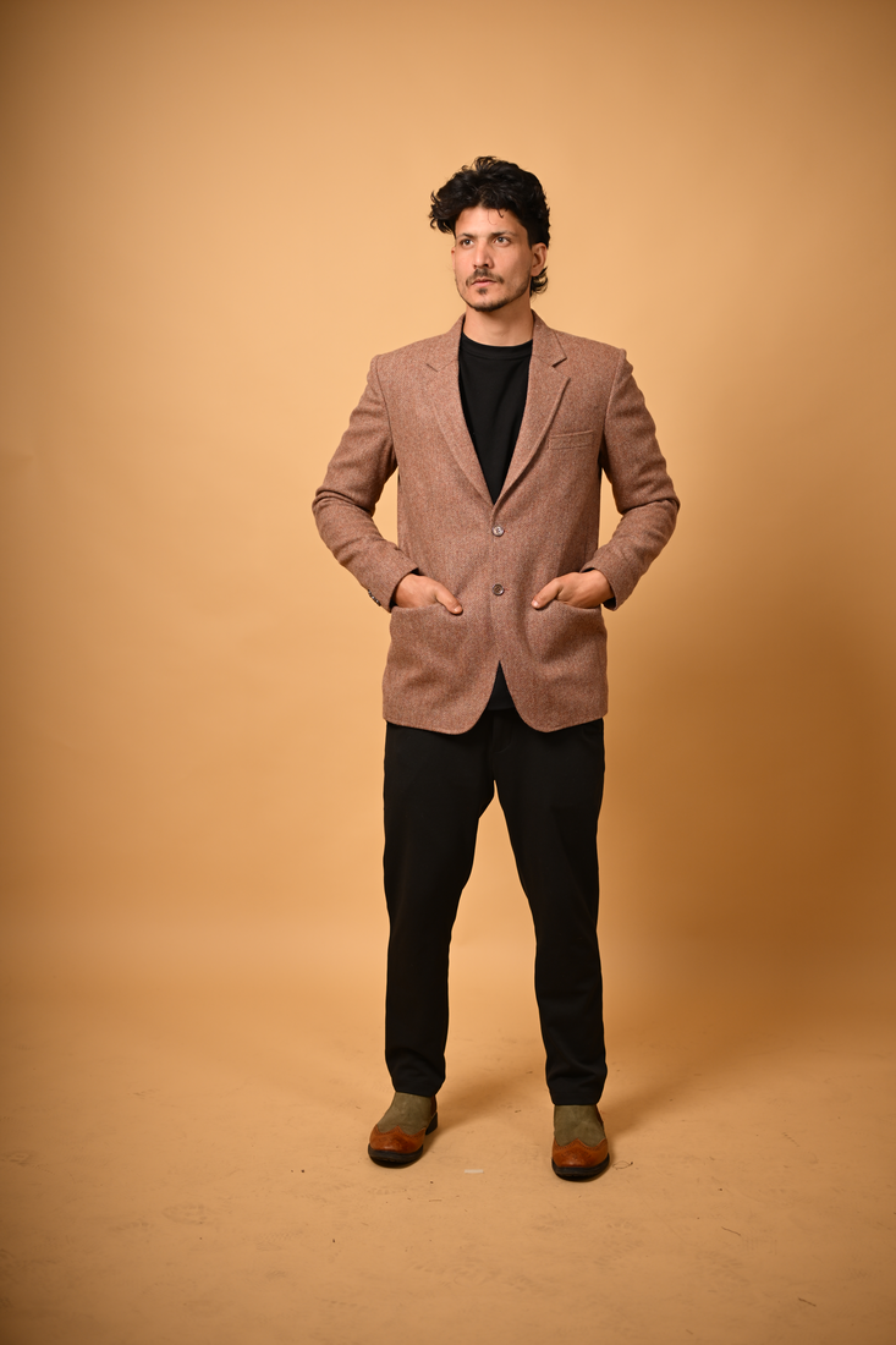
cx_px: 448
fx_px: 1867
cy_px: 672
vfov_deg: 39.6
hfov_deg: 27.0
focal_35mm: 50
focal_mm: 50
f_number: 2.2
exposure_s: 1/1000
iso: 160
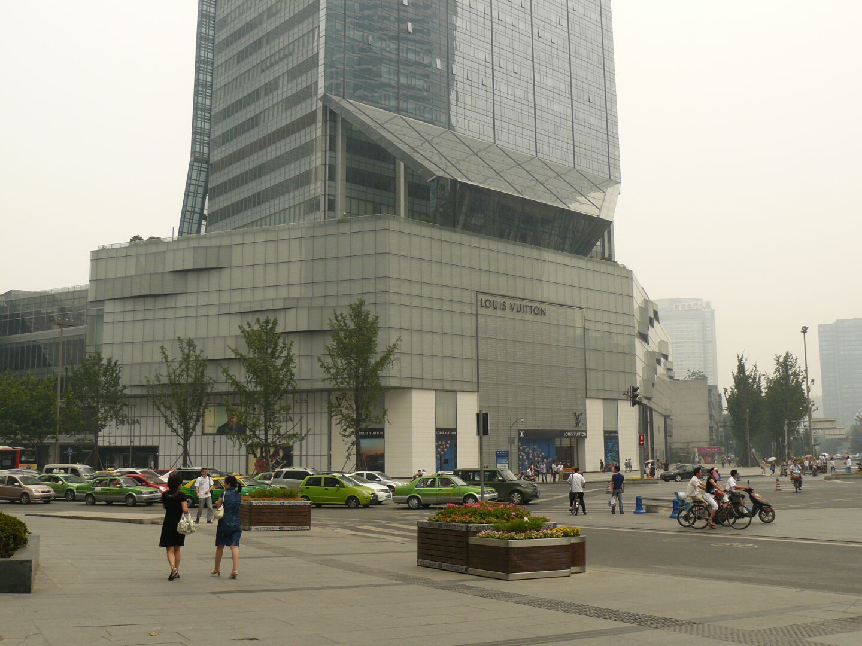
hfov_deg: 51.4
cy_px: 323
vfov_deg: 39.7
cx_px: 431
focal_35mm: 36
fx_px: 896
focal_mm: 6
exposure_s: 1/250
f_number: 5.6
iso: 100
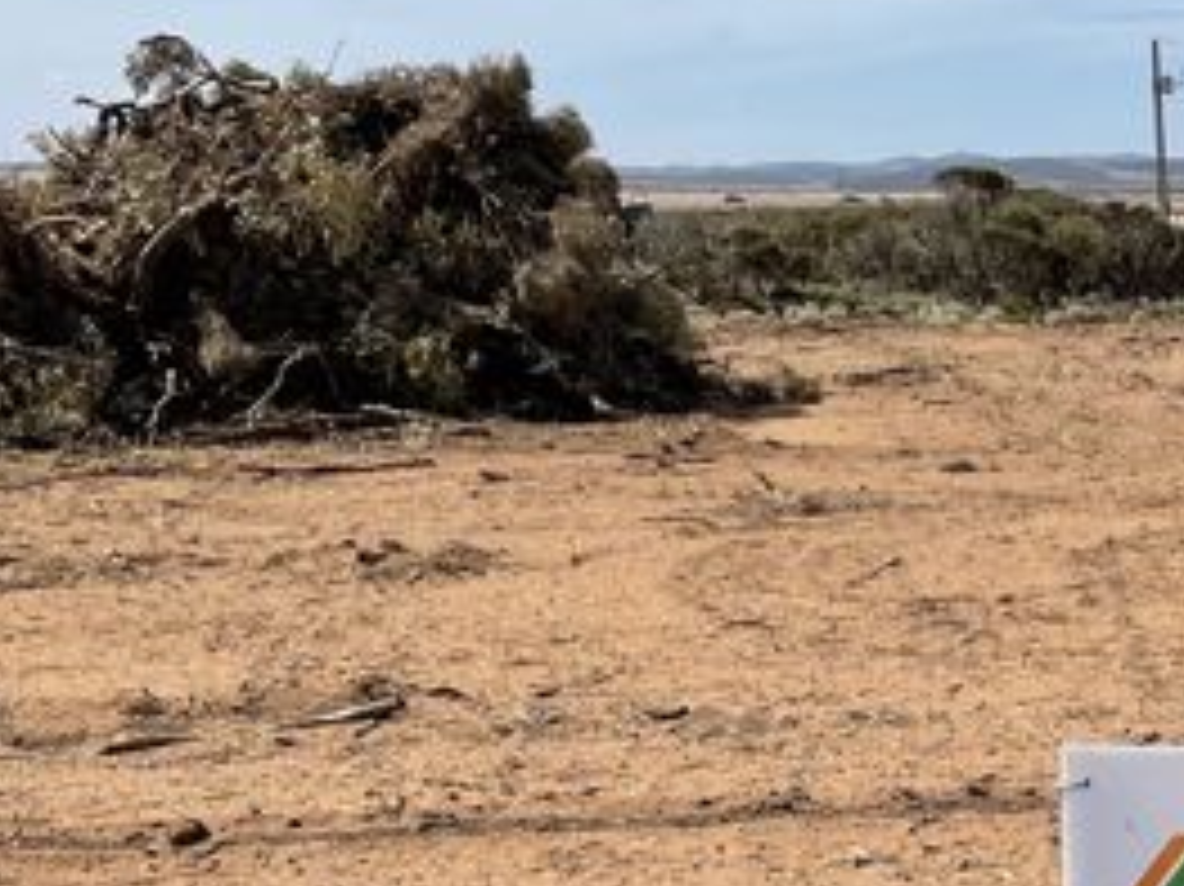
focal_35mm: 89
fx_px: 3043
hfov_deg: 20.1
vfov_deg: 16.2
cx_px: 1567
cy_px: 944
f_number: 1.6
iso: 32
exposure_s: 1/4292
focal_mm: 4.2
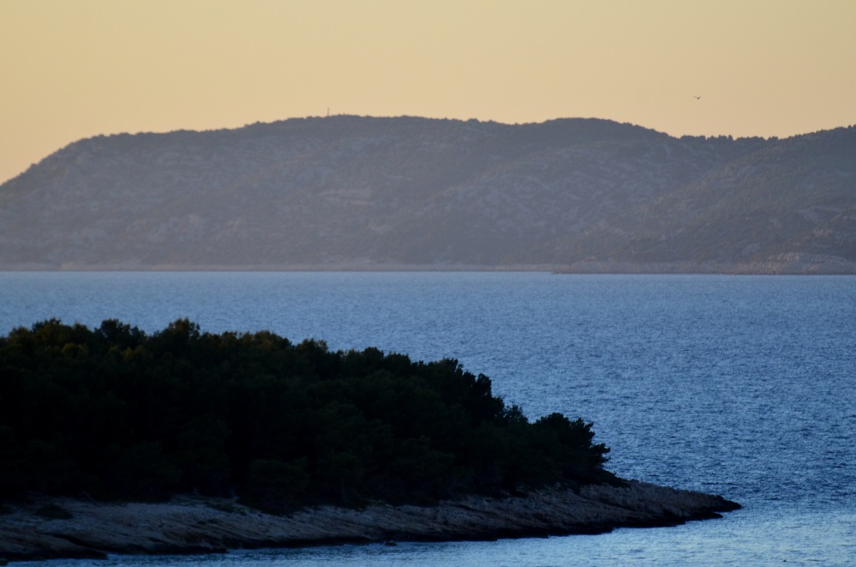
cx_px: 428
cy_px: 284
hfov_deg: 4.6
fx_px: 10675
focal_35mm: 450
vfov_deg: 3.0
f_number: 5.6
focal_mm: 300
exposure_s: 1/400
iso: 400
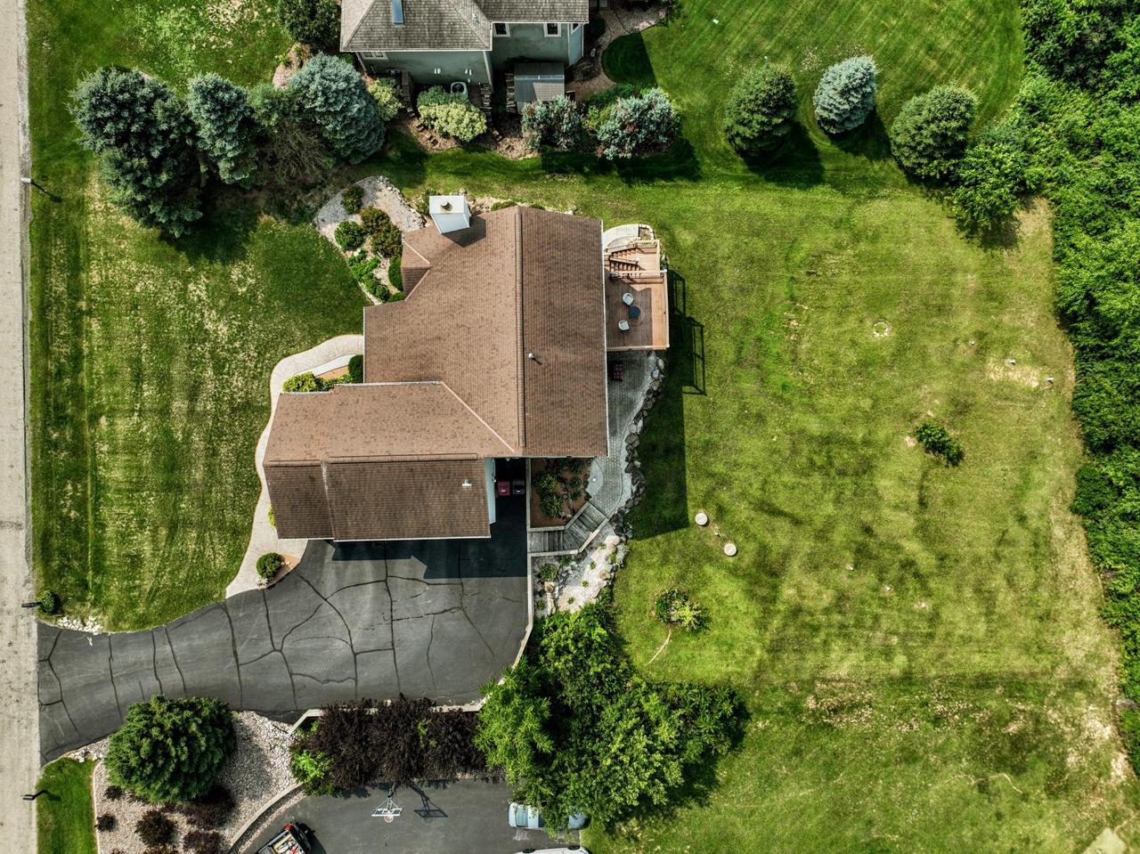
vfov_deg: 56.8
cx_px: 570
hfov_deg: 71.6
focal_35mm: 24
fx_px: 790
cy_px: 427
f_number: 2.8
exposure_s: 1/800
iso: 100
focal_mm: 12.29
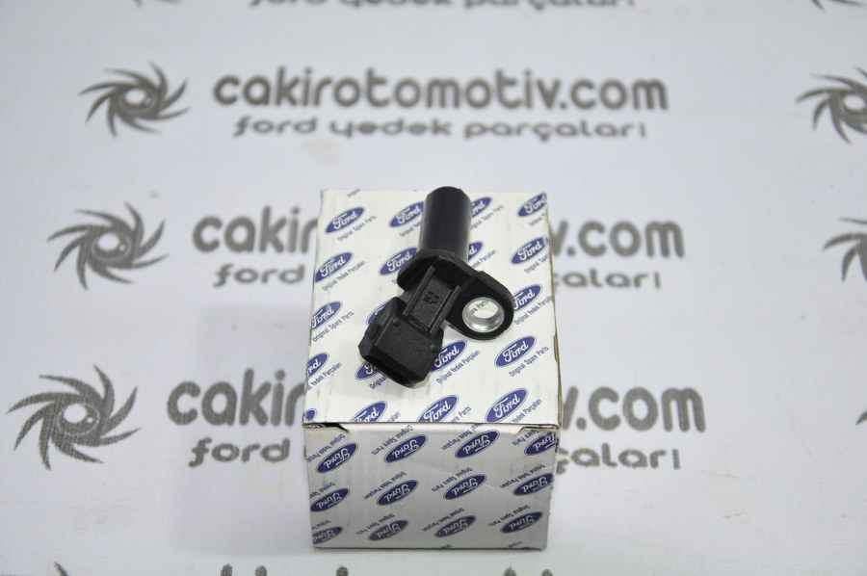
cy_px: 288
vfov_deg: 18.1
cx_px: 434
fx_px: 1804
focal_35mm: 75
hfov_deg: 27.0
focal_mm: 50
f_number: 5
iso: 200
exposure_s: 1/30
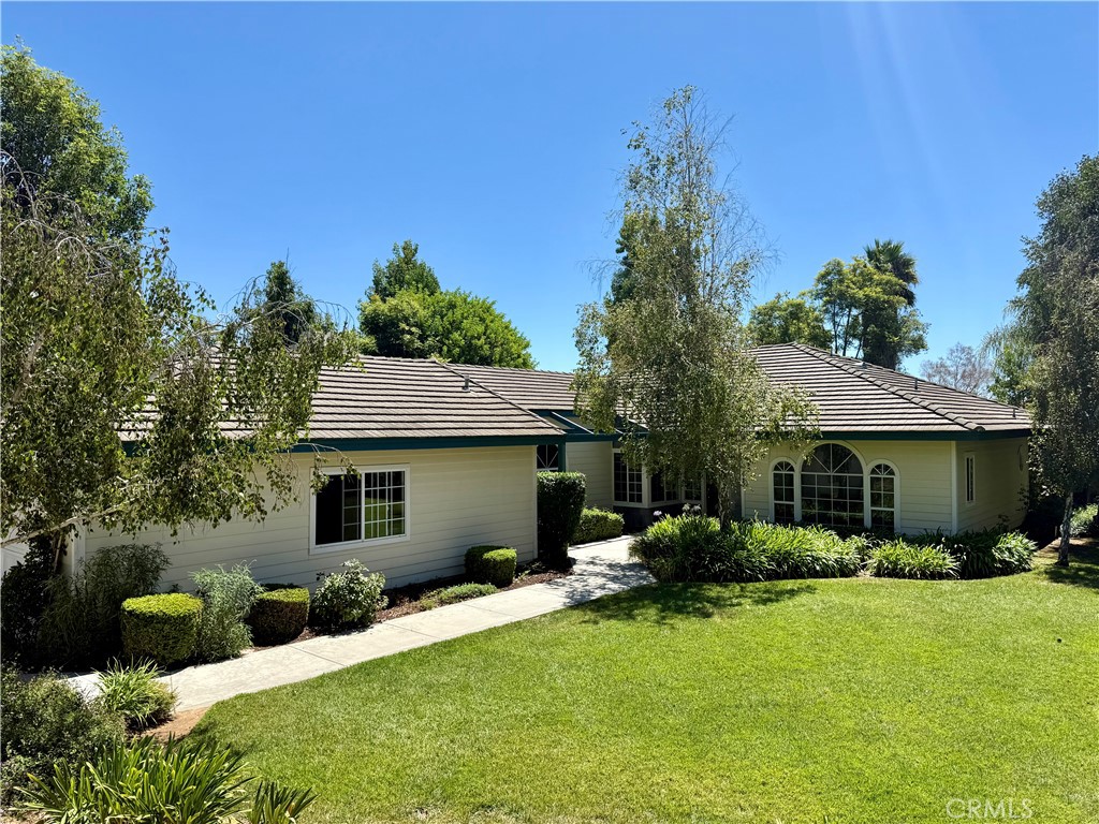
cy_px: 412
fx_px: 762
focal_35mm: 24
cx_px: 550
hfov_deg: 71.6
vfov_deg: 56.8
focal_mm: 6.76
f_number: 1.78
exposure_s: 1/3759
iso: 80
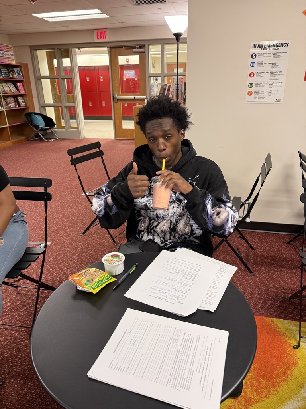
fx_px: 283
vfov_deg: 71.6
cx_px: 153
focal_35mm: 24
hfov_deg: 56.8
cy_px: 204
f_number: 1.78
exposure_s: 1/60
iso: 320
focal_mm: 6.76
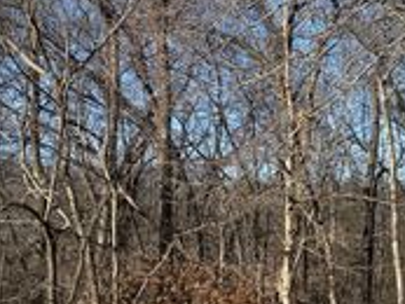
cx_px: 508
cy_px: 230
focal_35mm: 75
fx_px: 878
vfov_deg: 19.5
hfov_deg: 23.4
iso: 50
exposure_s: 1/2571
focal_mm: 5.96
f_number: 1.6
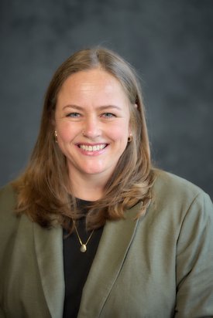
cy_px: 159
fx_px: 1286
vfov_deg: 14.1
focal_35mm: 145
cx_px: 106
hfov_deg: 9.5
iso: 1600
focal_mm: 145
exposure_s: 1/250
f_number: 3.2
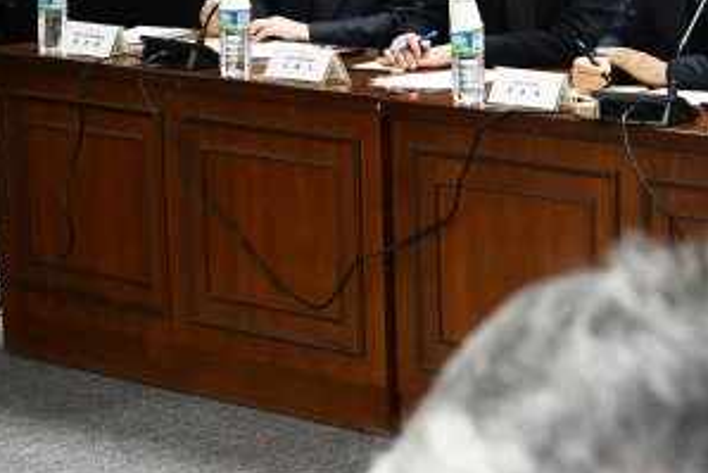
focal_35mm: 126
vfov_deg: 10.9
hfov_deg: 15.5
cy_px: 127
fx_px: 2479
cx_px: 903
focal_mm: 47
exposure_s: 1/200
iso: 2000
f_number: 5.6
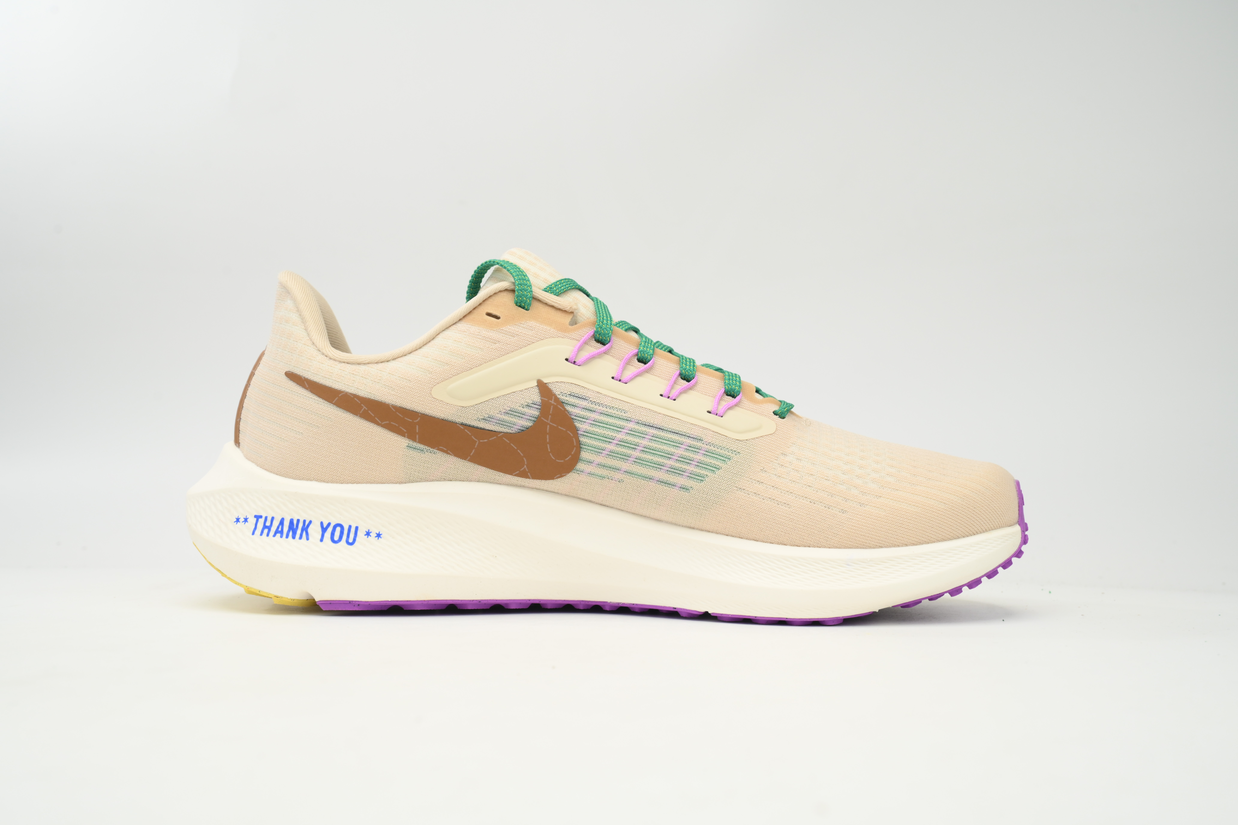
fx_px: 1152
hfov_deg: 56.5
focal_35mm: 34
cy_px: 412
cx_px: 619
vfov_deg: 39.4
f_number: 10
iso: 500
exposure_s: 1/100
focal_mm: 33.5
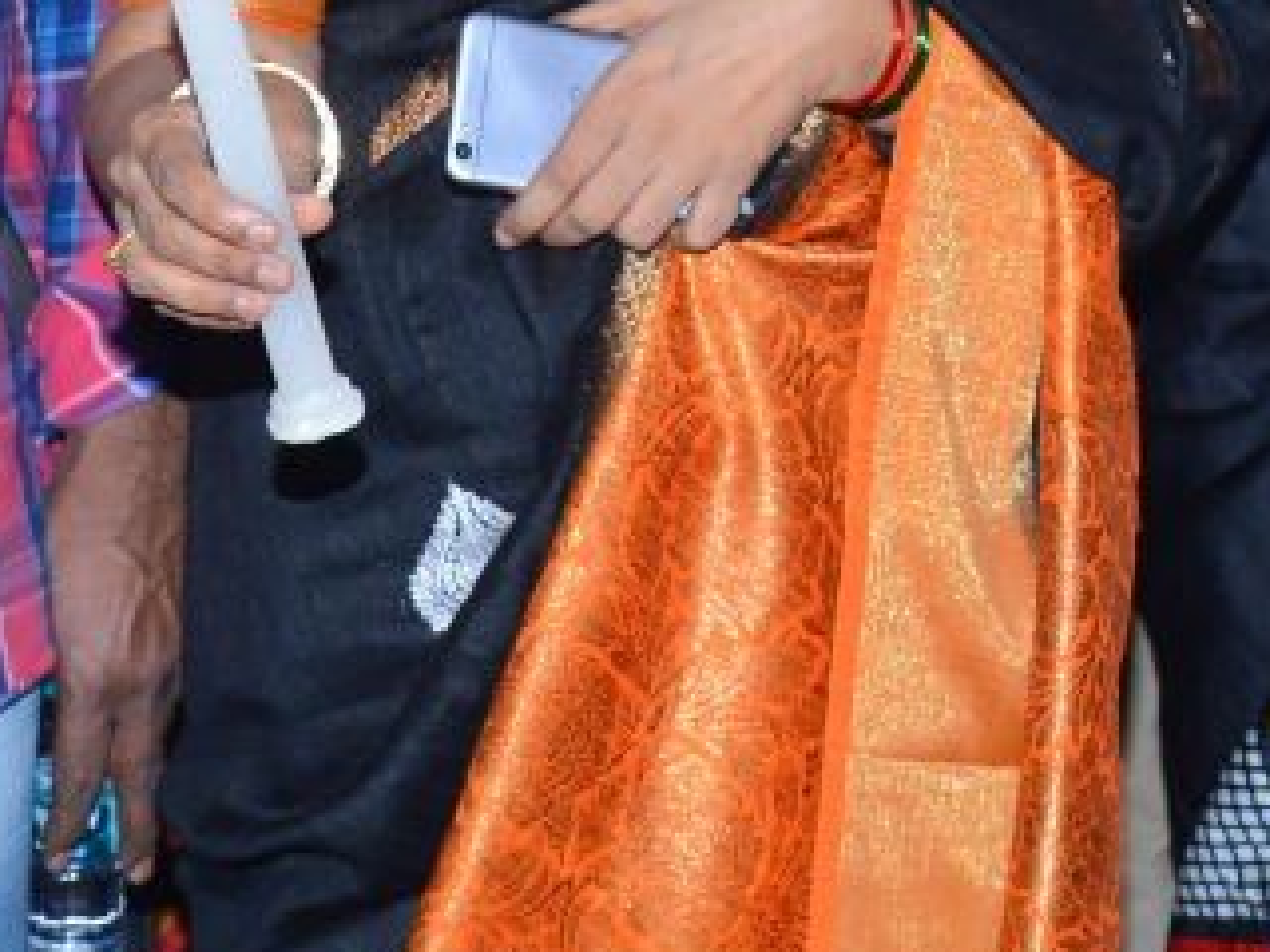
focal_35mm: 154
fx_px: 5650
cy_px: 145
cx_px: 1691
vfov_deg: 9.6
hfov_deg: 12.4
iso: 400
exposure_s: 1/125
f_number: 5.6
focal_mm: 32
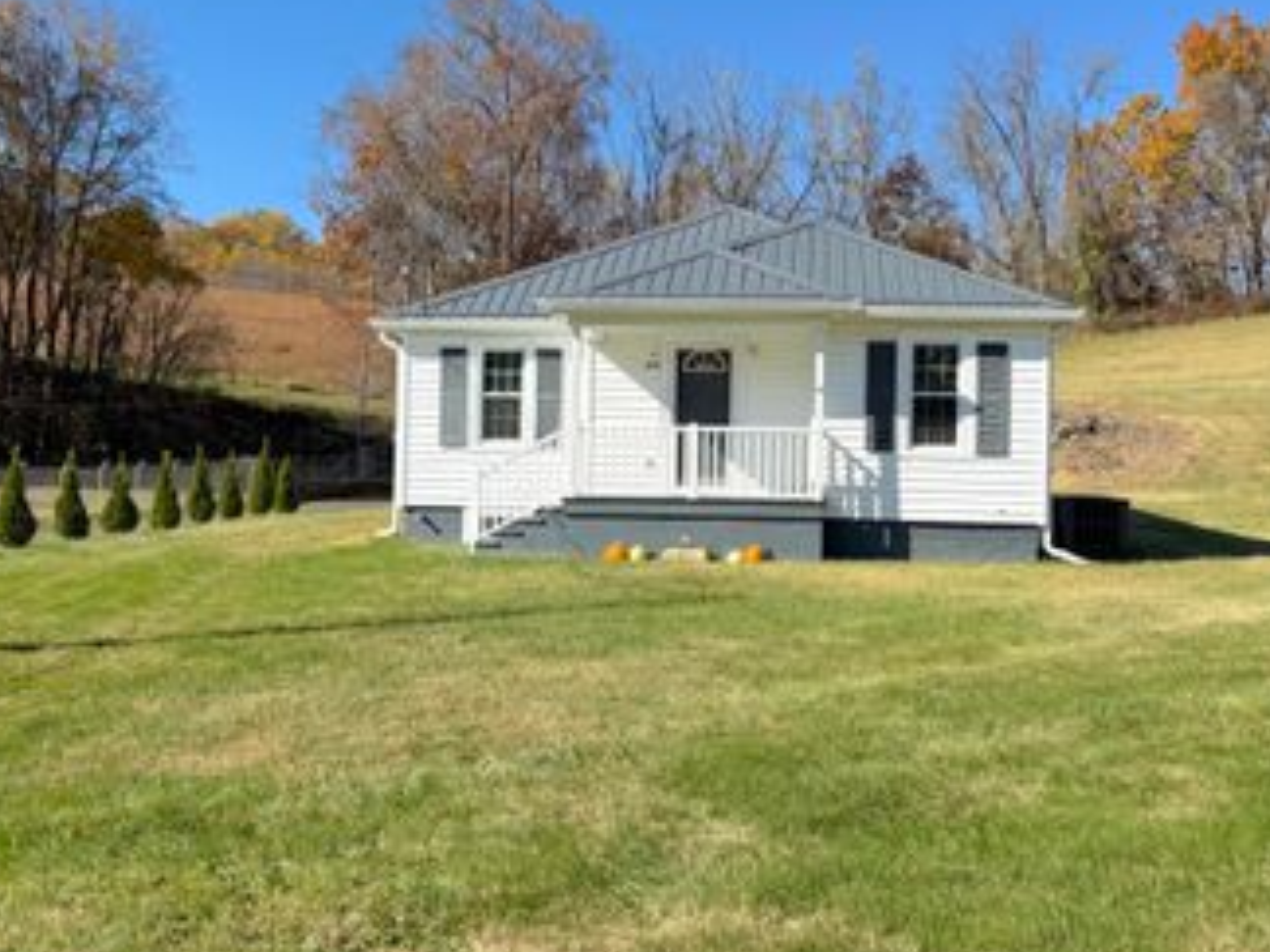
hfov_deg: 49.9
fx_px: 1357
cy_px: 429
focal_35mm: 37
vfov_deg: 38.6
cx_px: 737
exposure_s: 1/3584
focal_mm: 6.76
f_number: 1.78
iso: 80
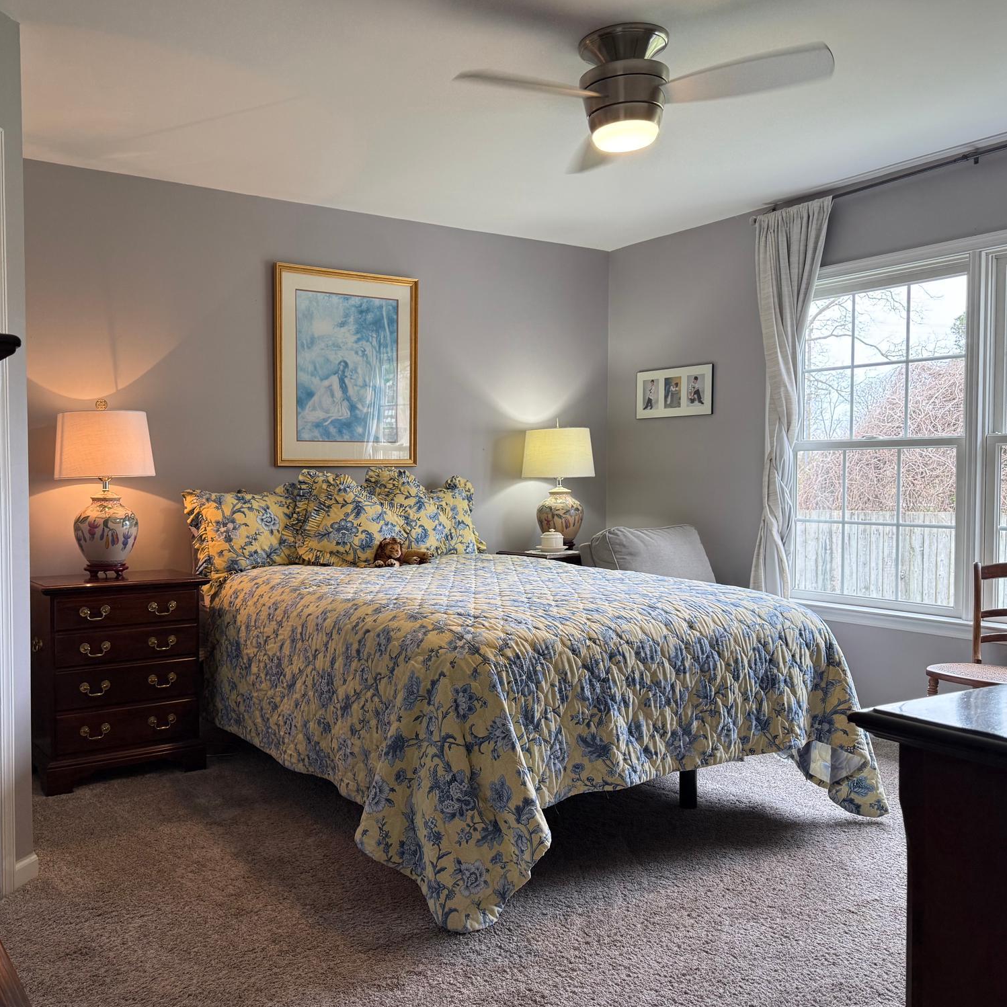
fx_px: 954
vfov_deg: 55.6
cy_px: 505
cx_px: 386
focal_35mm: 29
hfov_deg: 55.1
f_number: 1.78
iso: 160
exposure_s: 1/120
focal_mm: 6.76
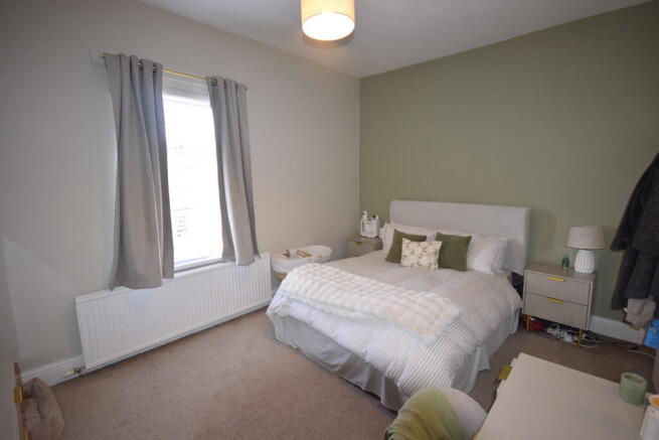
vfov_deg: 72.1
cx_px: 330
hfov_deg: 95.0
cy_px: 220
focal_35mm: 16
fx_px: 302
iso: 800
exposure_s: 1/125
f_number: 5.6
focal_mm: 11
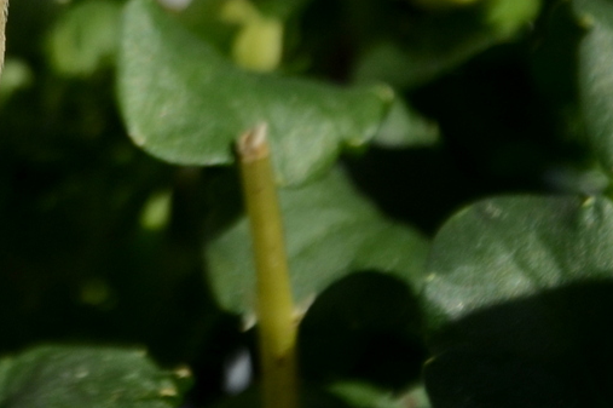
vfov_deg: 2.8
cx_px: 46
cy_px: -59
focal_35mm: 497
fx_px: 8447
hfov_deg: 4.2
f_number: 6.3
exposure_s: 1/640
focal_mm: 105
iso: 200
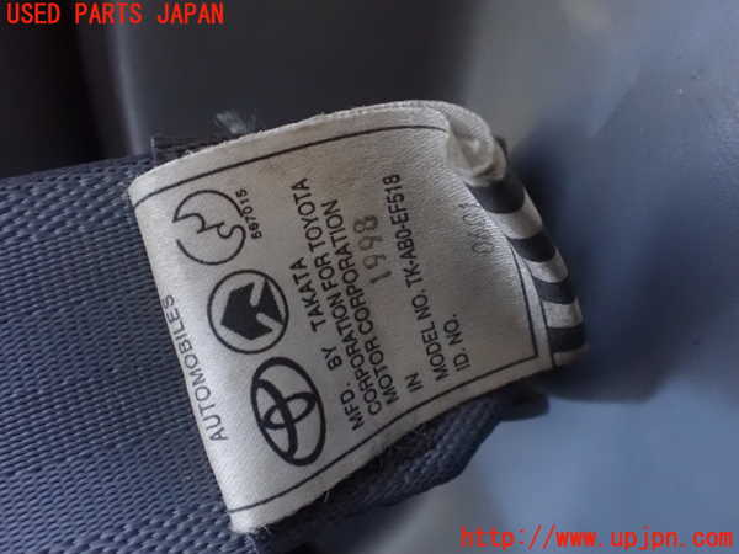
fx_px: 640
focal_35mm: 30
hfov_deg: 60.0
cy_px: 277
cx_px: 370
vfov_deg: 46.8
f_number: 2.3
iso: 1600
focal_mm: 5.4
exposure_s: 1/30
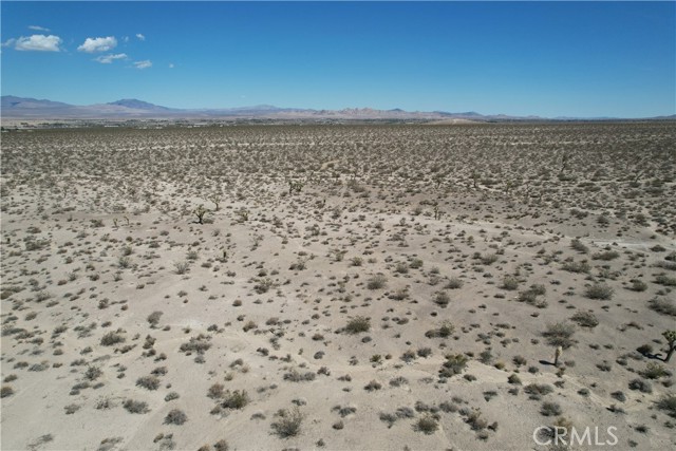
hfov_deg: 78.6
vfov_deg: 57.3
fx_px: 413
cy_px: 226
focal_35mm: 22
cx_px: 338
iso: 110
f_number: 2.8
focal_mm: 8.38
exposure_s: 1/3200
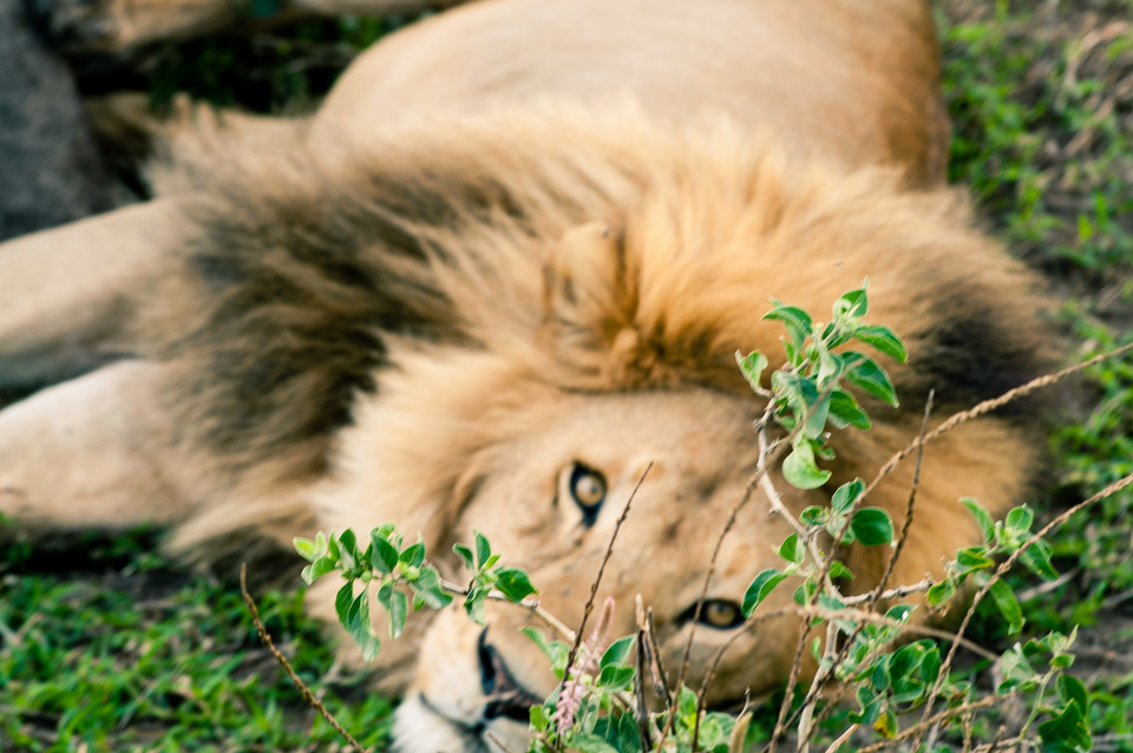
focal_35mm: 240
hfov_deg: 8.6
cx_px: 566
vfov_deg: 5.7
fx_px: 7545
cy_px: 376
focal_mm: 160
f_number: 7.1
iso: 200
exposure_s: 1/160
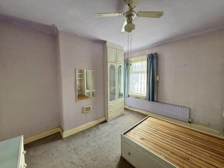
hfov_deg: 102.1
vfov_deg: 85.7
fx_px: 91
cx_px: 112
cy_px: 84
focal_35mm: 14
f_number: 2.2
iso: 200
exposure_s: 1/99
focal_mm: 2.22
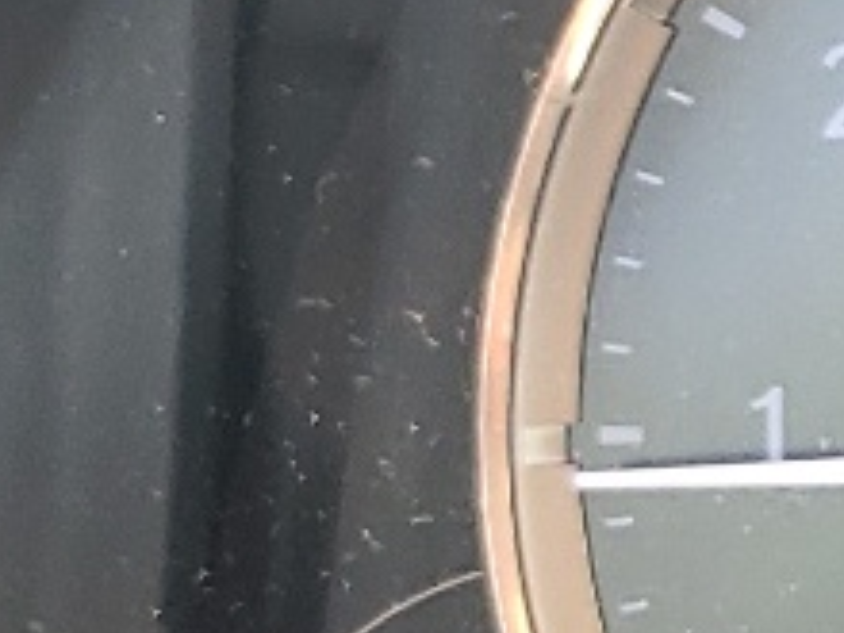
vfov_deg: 7.8
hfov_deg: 8.2
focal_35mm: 189
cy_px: 161
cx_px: 2831
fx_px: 4608
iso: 70
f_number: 1.5
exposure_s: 1/50
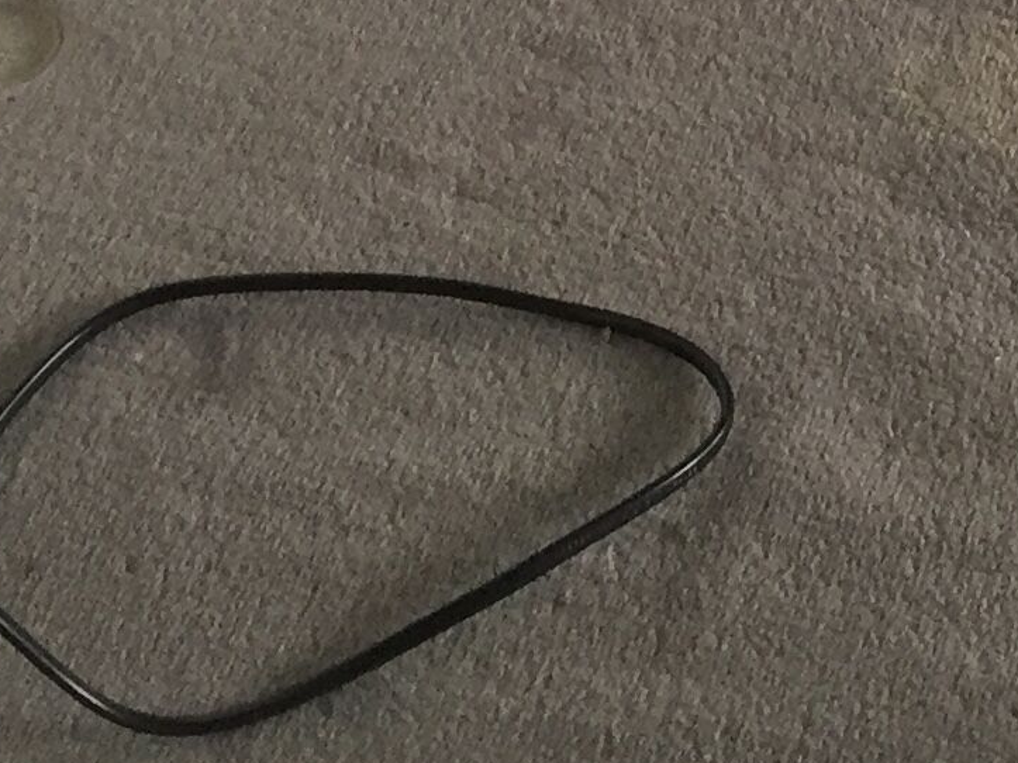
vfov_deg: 10.5
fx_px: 3852
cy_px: -694
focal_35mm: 131
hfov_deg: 14.9
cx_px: 857
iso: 50
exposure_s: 1/33
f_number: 2.2
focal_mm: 4.15
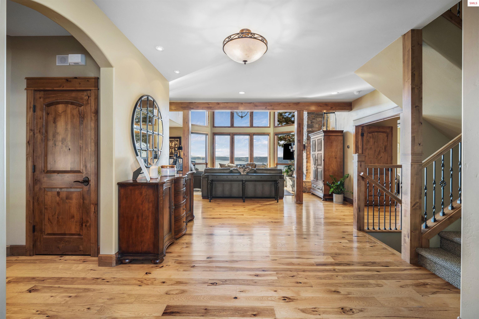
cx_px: 240
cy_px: 160
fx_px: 213
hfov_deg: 96.7
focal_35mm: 16
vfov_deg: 73.7
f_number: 8
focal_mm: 16
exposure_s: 1/5
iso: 320
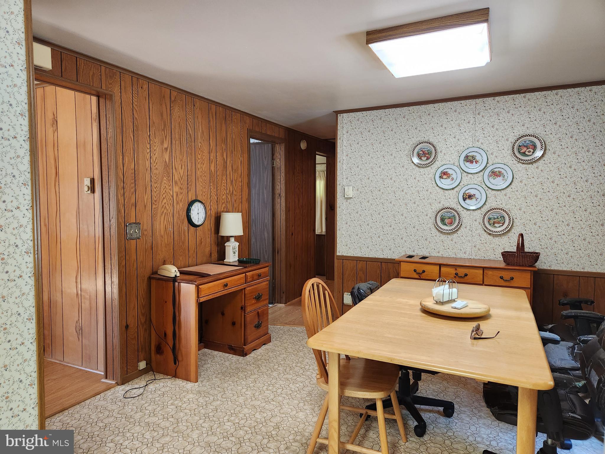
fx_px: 402
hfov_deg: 73.9
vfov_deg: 58.9
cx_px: 302
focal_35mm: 23
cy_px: 227
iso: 250
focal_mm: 5.4
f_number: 1.8
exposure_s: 1/120
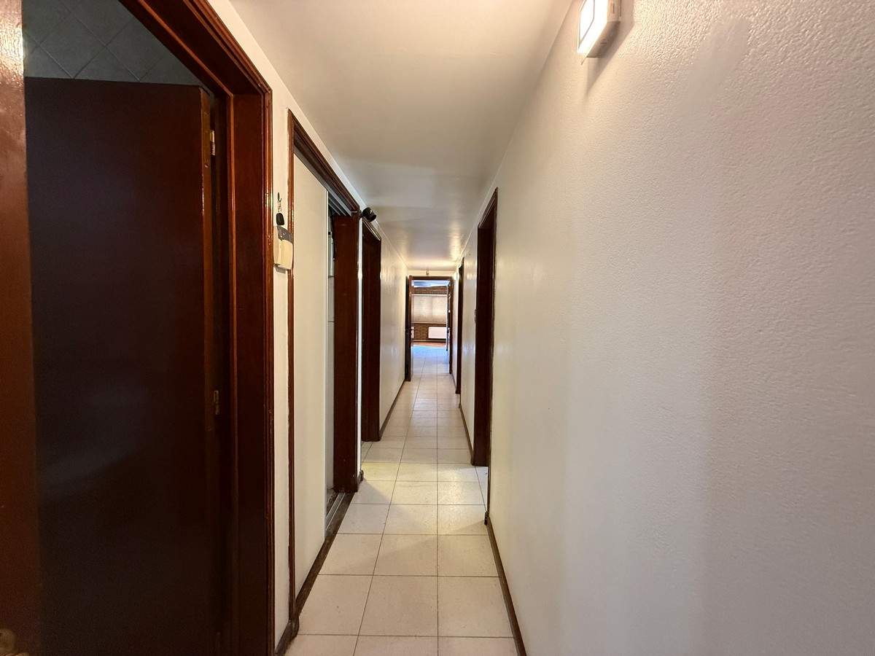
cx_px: 438
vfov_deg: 85.7
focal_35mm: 14
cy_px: 328
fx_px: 354
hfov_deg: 102.1
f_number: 2.2
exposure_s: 1/50
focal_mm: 2.22
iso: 400
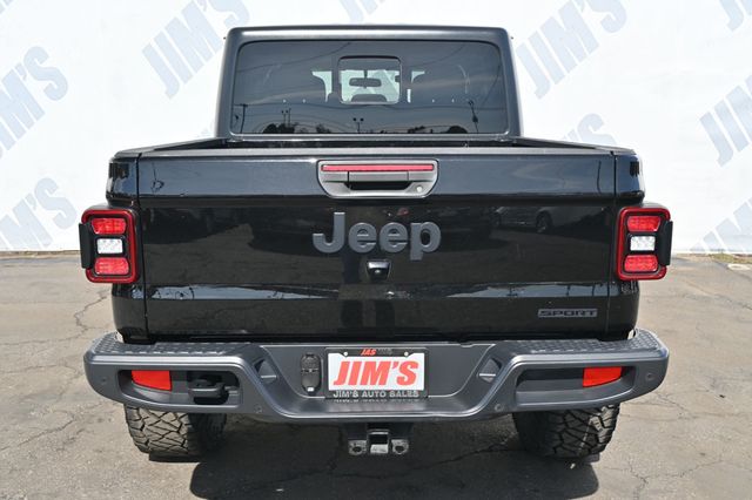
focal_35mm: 34
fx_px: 720
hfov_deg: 55.1
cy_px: 250
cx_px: 376
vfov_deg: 38.3
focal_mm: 23
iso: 125
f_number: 5.6
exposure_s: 1/250
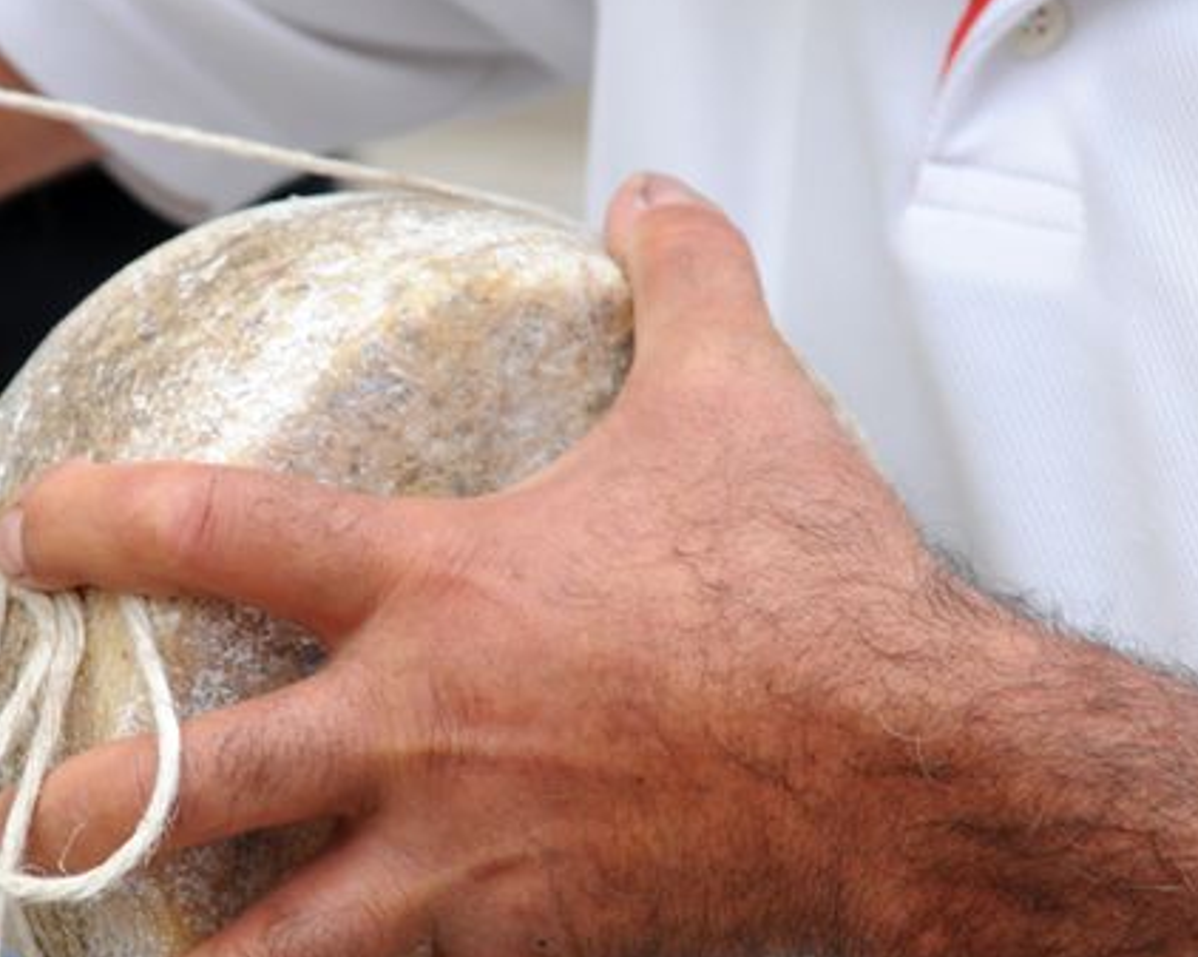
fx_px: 9070
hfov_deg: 7.5
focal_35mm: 256
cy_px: 496
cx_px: 315
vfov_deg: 6.0
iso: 800
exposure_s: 1/160
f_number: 6.3
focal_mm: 120
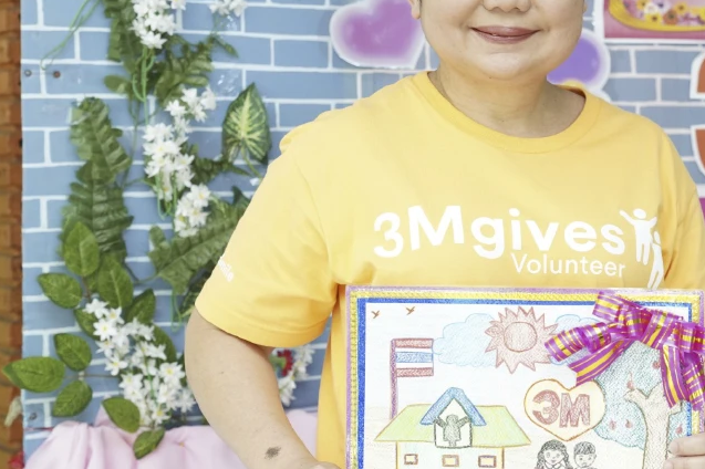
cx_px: 631
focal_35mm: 98
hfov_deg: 20.4
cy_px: 204
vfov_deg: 13.9
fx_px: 1918
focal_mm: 52
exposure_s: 1/125
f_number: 4.5
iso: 1600
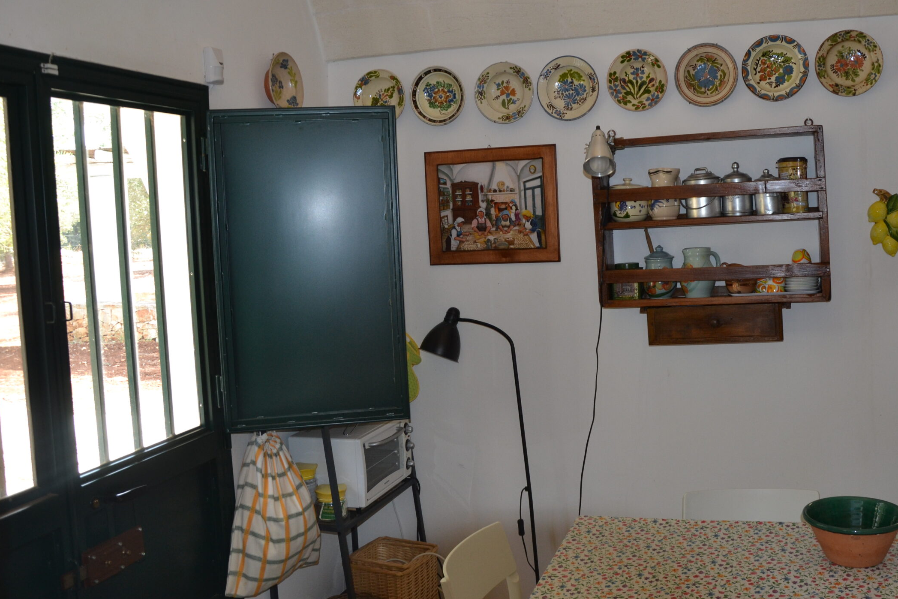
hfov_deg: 56.8
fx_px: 823
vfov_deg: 39.9
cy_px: 270
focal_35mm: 33
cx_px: 539
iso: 400
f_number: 4
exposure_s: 1/125
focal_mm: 18
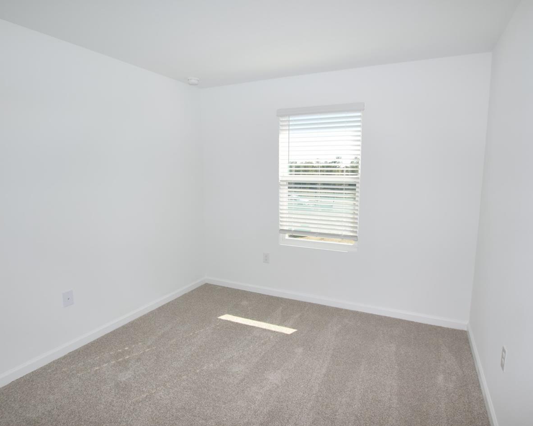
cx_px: 278
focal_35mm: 19
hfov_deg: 83.2
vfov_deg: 70.8
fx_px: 300
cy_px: 218
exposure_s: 1/125
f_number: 5.6
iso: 100
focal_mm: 10
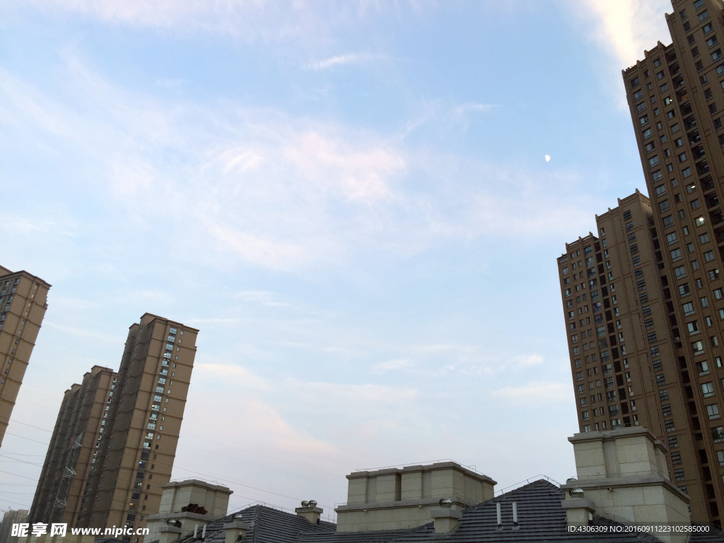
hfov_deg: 61.7
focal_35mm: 29
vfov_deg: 48.2
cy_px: 272
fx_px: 607
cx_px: 362
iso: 40
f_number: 2.2
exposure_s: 1/50
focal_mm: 4.15
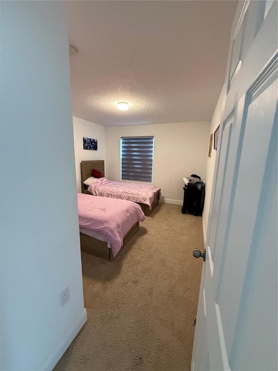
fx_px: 150
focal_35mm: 14
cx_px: 139
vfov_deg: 102.1
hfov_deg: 85.7
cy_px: 186
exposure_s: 1/60
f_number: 2.2
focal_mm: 2.22
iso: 640
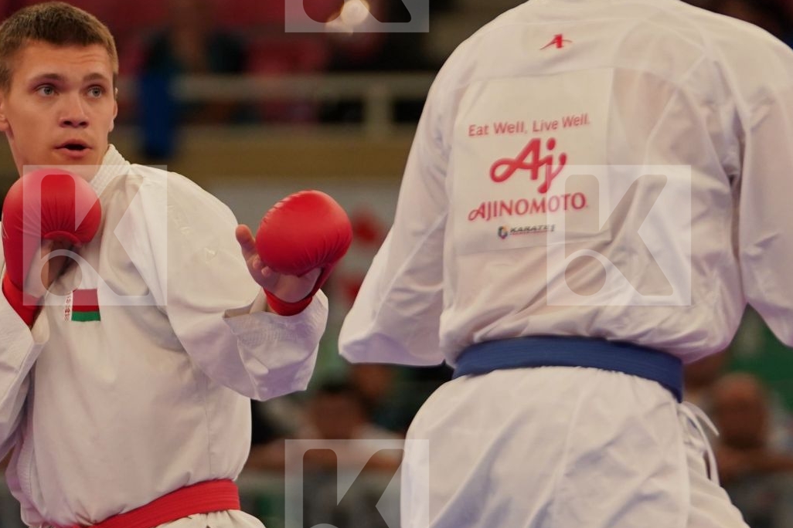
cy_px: 235
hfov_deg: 4.5
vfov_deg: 3.0
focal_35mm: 463
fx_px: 10198
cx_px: 357
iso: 1250
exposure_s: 1/1000
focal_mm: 176
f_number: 2.8
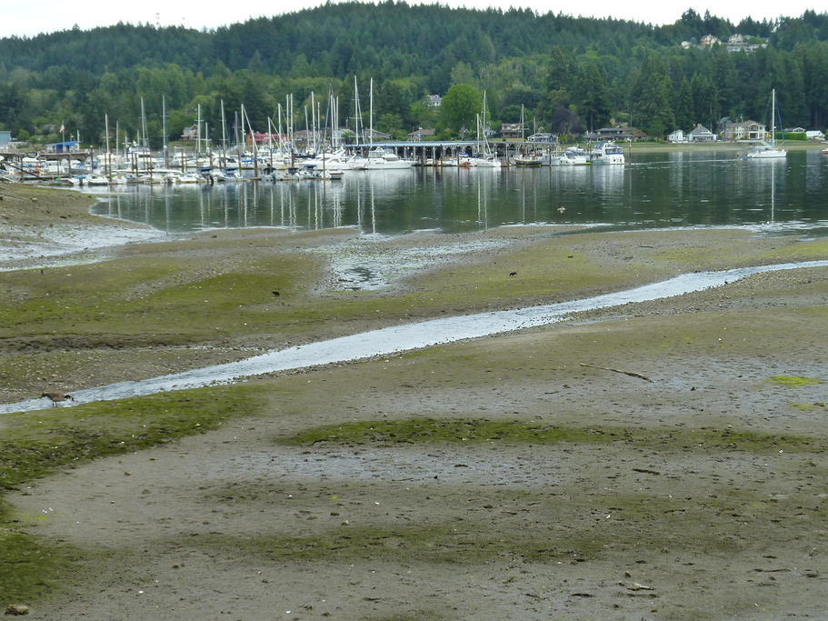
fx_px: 1411
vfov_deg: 24.8
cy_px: 275
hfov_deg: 32.5
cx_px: 531
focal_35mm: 59
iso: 125
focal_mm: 7.6
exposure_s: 1/160
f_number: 4.1
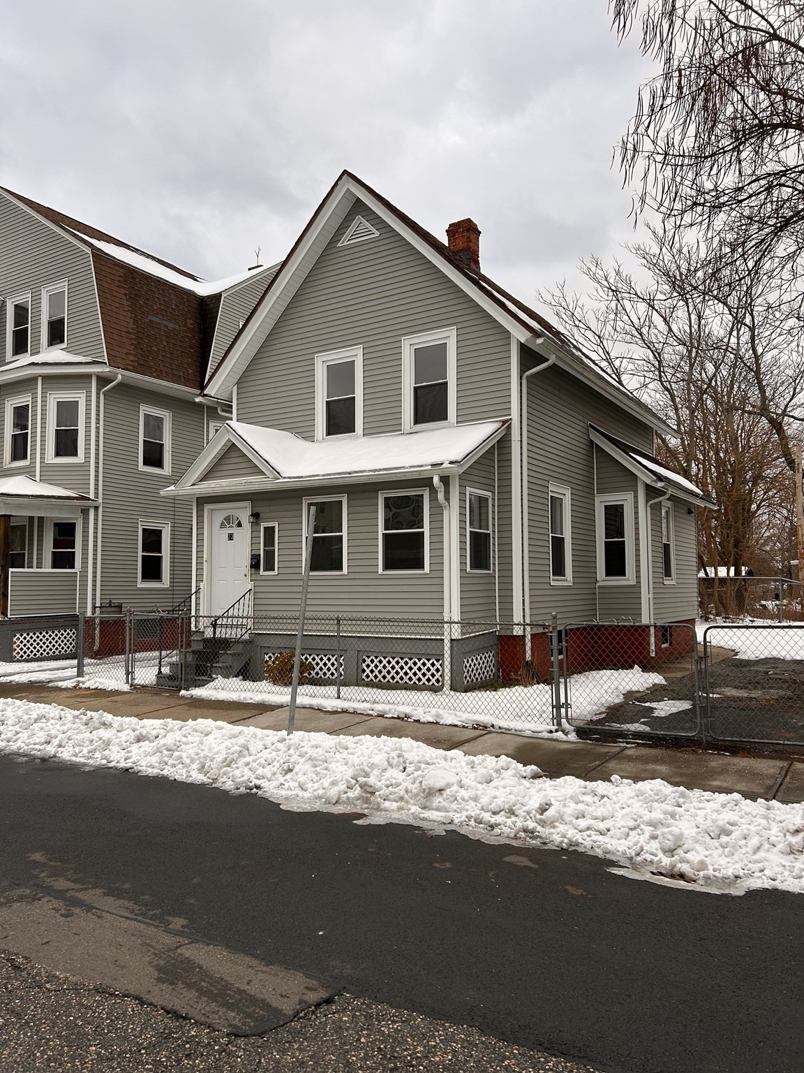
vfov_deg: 67.3
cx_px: 402
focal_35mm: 26
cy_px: 536
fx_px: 805
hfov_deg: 53.1
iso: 50
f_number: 1.5
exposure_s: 1/476
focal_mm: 5.7
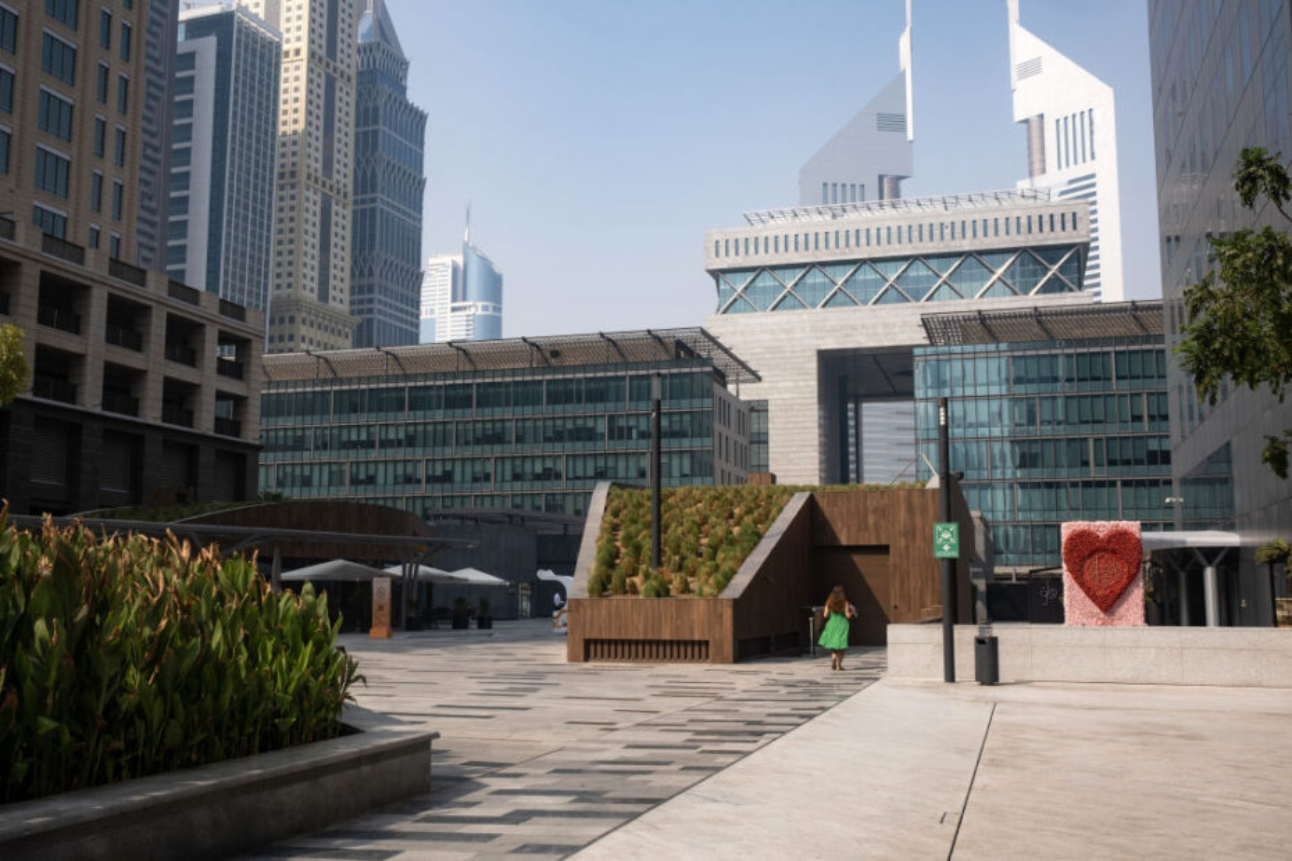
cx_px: 646
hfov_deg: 54.4
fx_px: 1256
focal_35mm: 35
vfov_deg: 37.9
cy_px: 430
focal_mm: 23
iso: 250
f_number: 11
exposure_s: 1/400
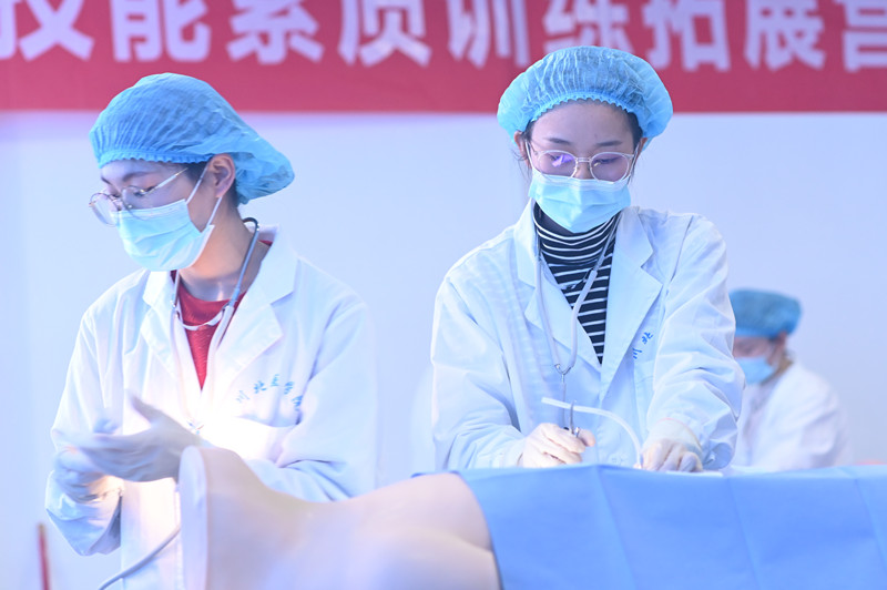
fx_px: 2093
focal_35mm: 85
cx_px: 444
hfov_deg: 23.9
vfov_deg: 16.0
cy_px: 295
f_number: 3.5
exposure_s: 1/125
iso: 2800
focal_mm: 85
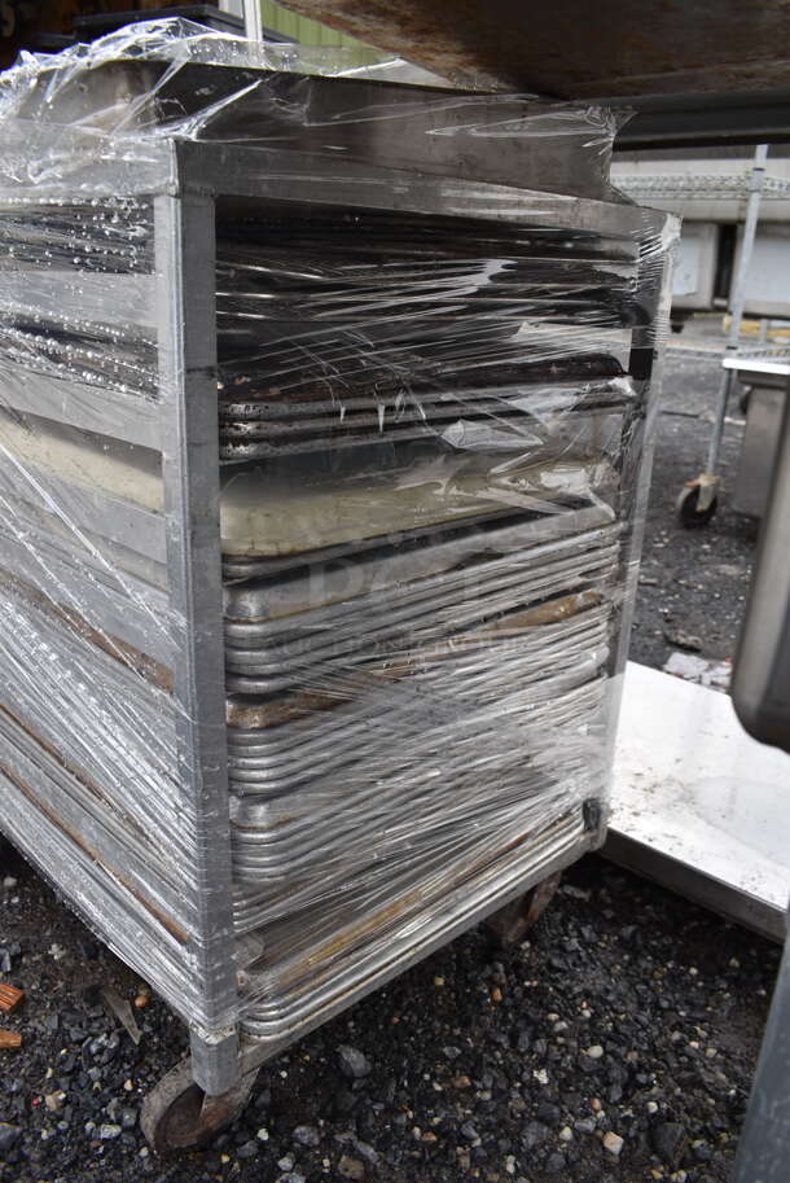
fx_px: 887
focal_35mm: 27
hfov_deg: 48.0
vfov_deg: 67.3
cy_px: 592
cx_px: 395
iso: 200
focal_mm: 18
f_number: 6.3
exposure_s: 1/160
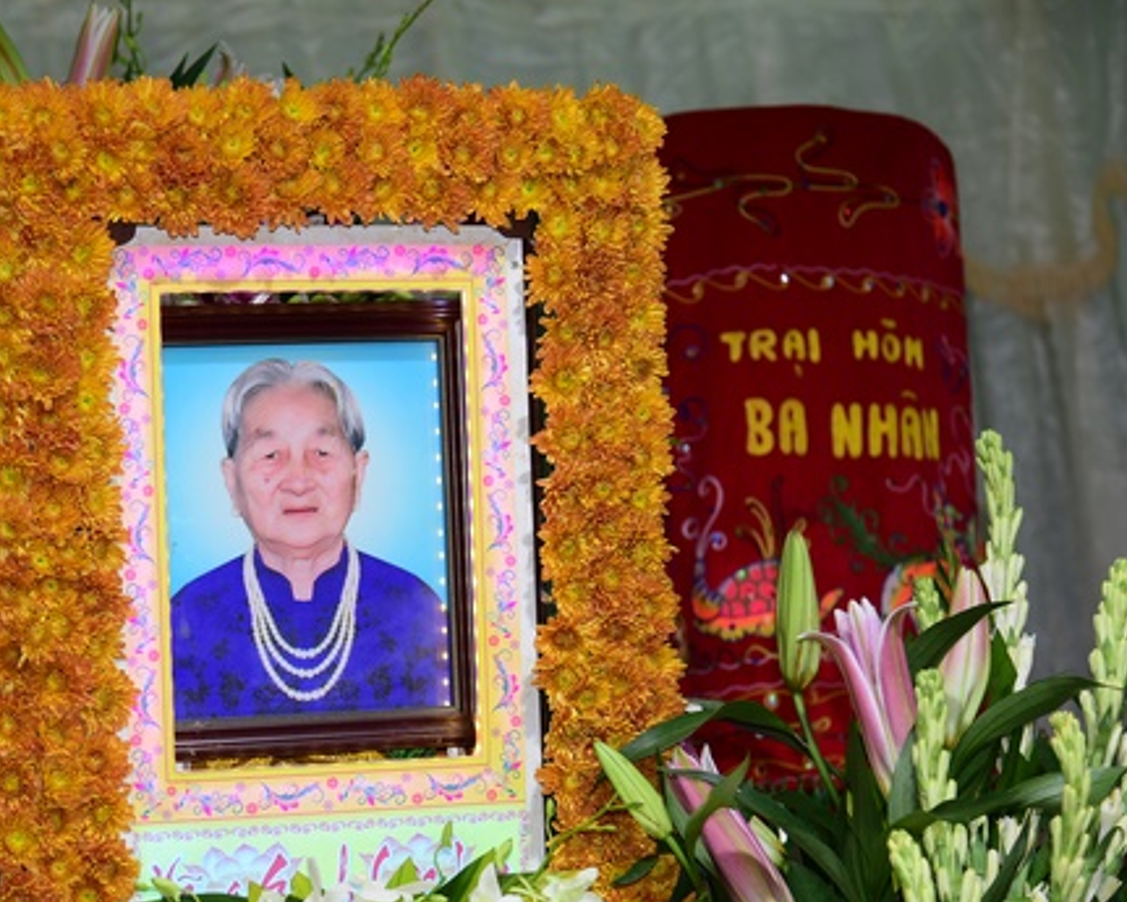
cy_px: 536
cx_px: 303
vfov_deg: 16.7
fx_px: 3069
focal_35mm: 92
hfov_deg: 20.7
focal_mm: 65
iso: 320
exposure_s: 1/80
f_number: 4
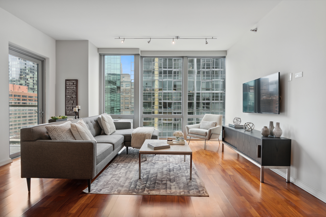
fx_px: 154
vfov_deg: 70.5
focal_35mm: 17
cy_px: 108
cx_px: 163
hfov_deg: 93.3
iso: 320
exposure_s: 1/8
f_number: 8
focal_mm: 17
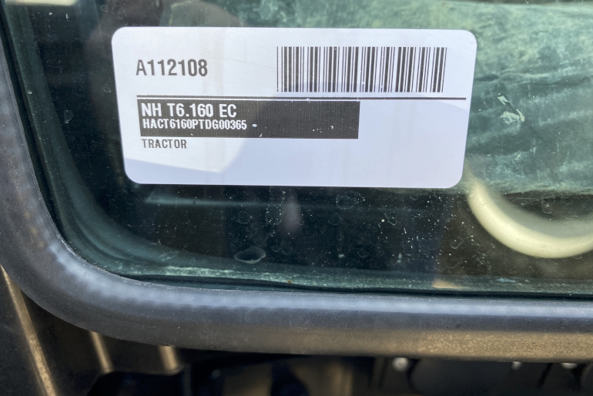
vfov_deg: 47.9
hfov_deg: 67.4
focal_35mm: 27
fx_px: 445
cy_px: 181
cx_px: 301
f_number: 1.8
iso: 32
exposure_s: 1/279
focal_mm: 4.25
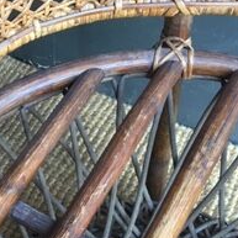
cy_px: 75
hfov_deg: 20.1
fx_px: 661
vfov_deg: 20.3
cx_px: 30
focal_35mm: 85
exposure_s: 1/33
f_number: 2.2
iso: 40
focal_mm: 4.15
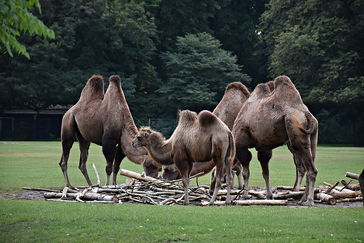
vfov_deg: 6.5
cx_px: 183
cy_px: 122
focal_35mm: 211
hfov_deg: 9.7
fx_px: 2134
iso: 800
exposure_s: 1/1000
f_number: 5.6
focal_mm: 140
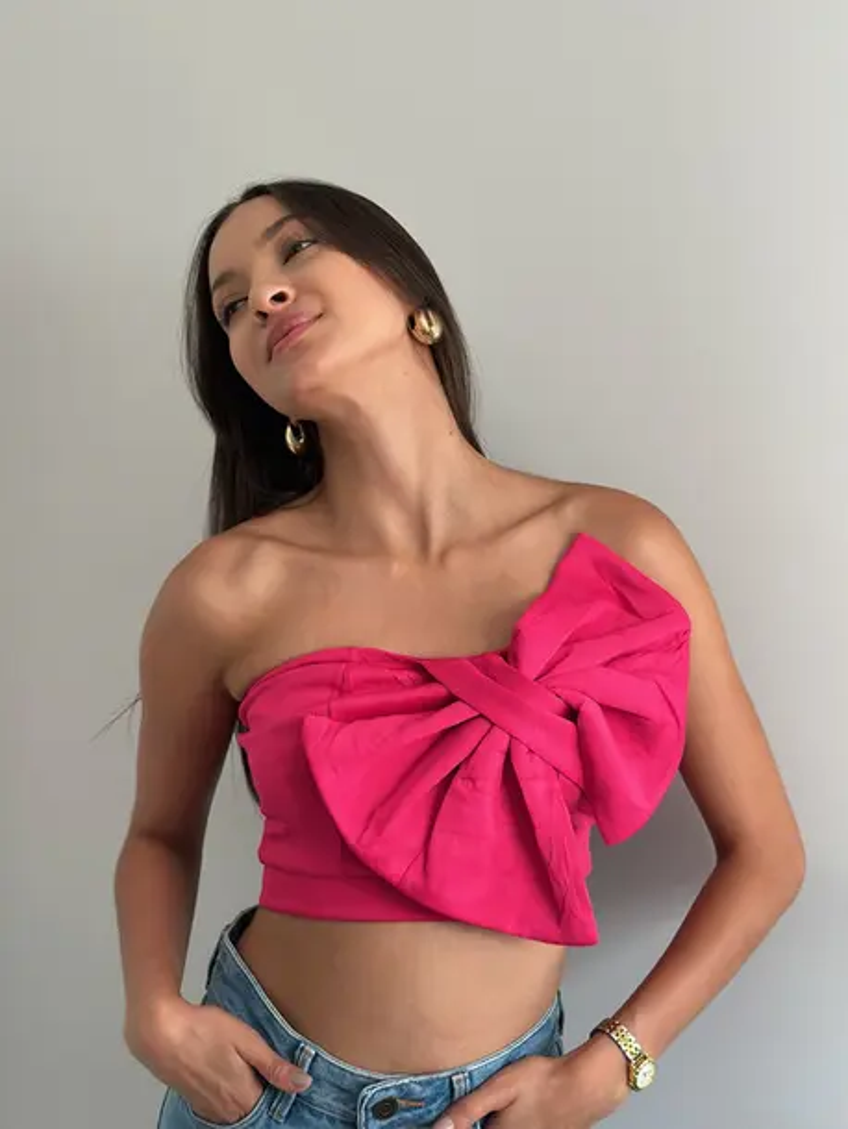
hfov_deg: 30.3
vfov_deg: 39.6
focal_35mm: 48
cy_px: 564
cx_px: 424
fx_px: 1567
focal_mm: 6.86
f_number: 1.78
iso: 100
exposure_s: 1/172
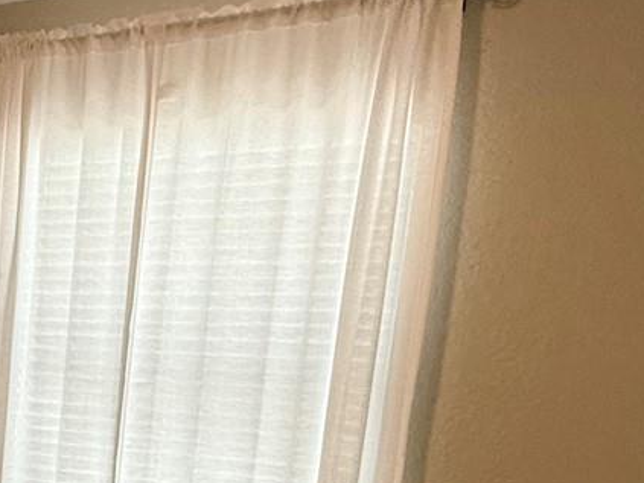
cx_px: -32
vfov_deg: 25.0
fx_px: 986
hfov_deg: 32.6
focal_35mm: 53
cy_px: 565
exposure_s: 1/120
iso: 320
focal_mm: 2.22
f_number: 2.2
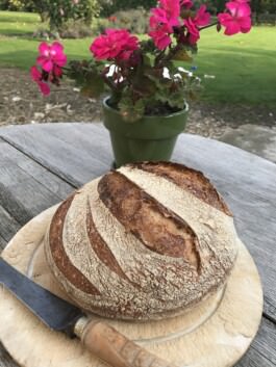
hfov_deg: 49.8
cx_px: 138
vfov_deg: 63.4
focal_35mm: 28
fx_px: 297
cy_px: 184
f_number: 1.8
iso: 20
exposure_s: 1/622
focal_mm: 3.99
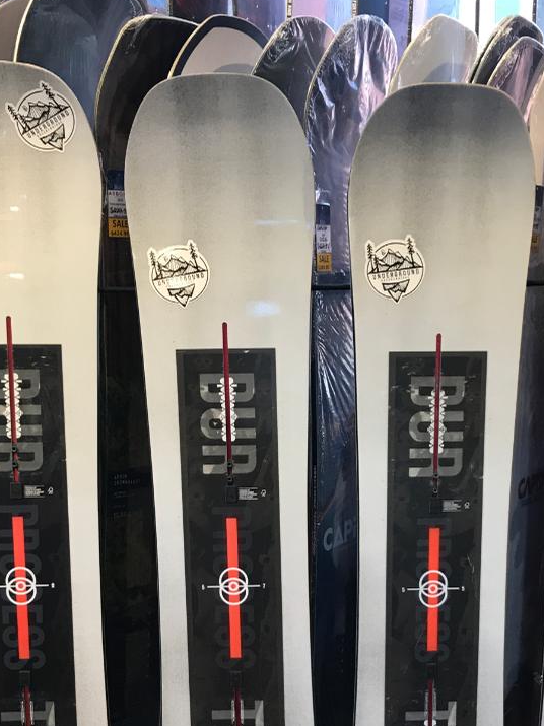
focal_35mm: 47
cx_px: 321
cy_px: 497
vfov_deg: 39.8
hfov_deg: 30.8
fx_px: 985
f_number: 1.8
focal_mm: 4
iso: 40
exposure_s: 1/24
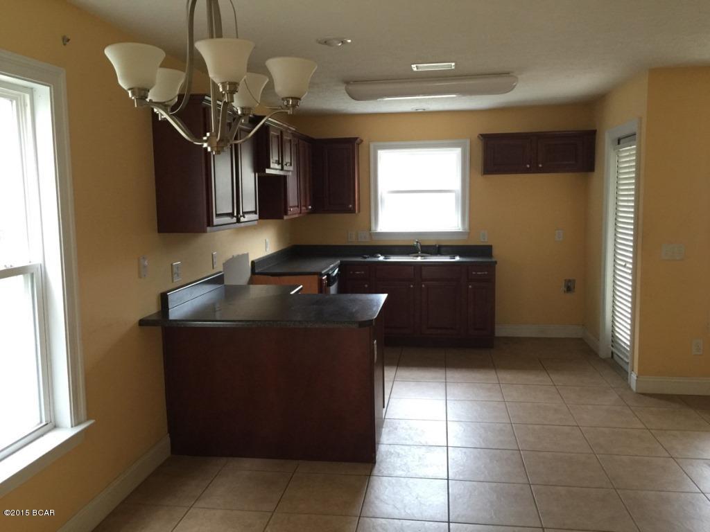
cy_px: 266
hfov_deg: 61.7
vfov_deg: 48.2
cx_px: 355
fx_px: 595
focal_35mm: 29
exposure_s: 1/15
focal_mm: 4.15
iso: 100
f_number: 2.2
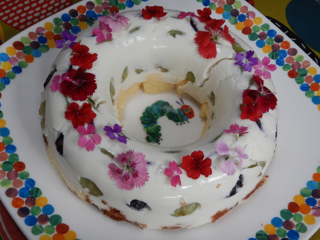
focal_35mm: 52
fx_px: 481
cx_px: 160
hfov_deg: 36.8
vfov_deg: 28.0
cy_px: 120
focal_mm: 9.2
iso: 125
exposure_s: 1/40
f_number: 4.3
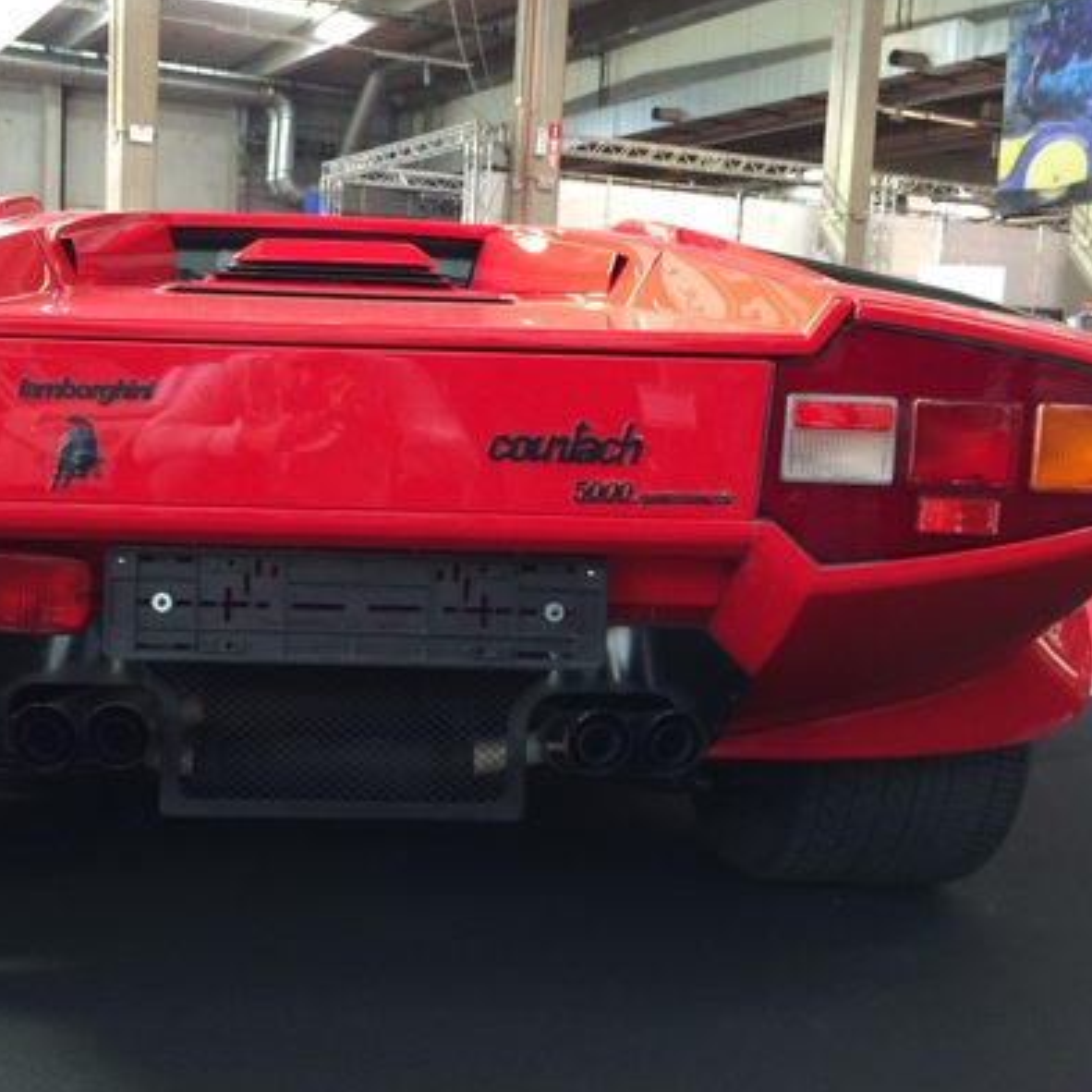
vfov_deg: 42.8
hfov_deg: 42.0
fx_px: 1392
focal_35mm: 39
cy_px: 521
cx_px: 330
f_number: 2.2
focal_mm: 4.15
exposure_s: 1/30
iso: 80
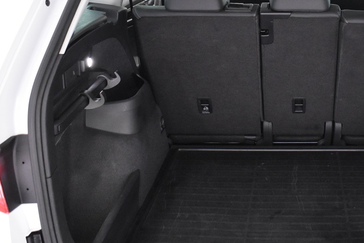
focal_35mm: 56
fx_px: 566
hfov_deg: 34.2
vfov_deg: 24.2
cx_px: 307
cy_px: 116
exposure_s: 1/30
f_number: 3.5
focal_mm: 18
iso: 3200
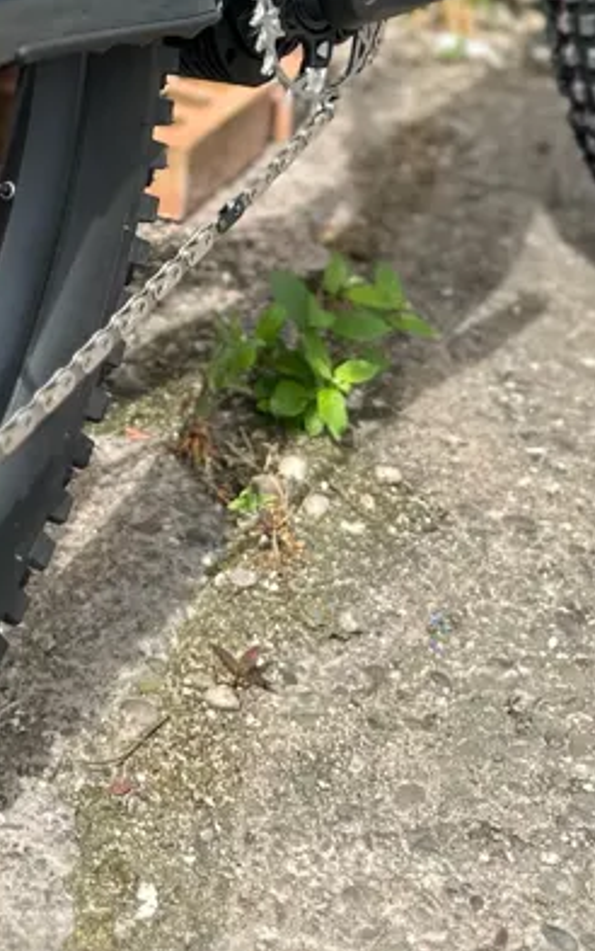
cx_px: 82
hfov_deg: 18.6
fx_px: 1788
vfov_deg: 26.0
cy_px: -240
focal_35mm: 69
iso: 80
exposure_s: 1/894
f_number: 1.78
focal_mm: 6.86
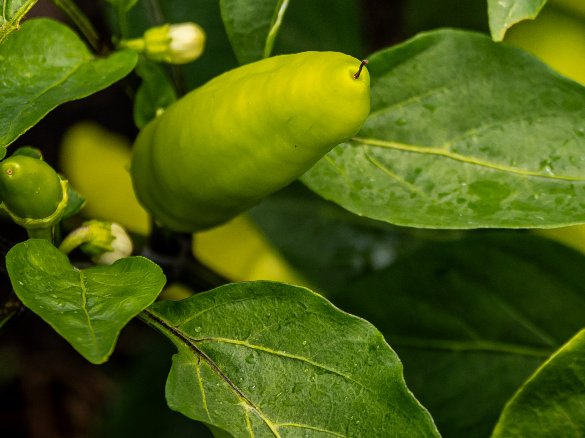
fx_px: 5052
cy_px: -125
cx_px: 634
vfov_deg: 4.9
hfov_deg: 6.6
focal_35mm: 299
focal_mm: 57
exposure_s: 1/640
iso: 200
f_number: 4
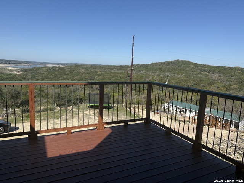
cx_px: 122
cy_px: 92
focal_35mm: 24
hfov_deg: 71.6
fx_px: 169
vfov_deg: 56.8
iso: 80
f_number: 1.78
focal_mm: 6.76
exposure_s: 1/5714
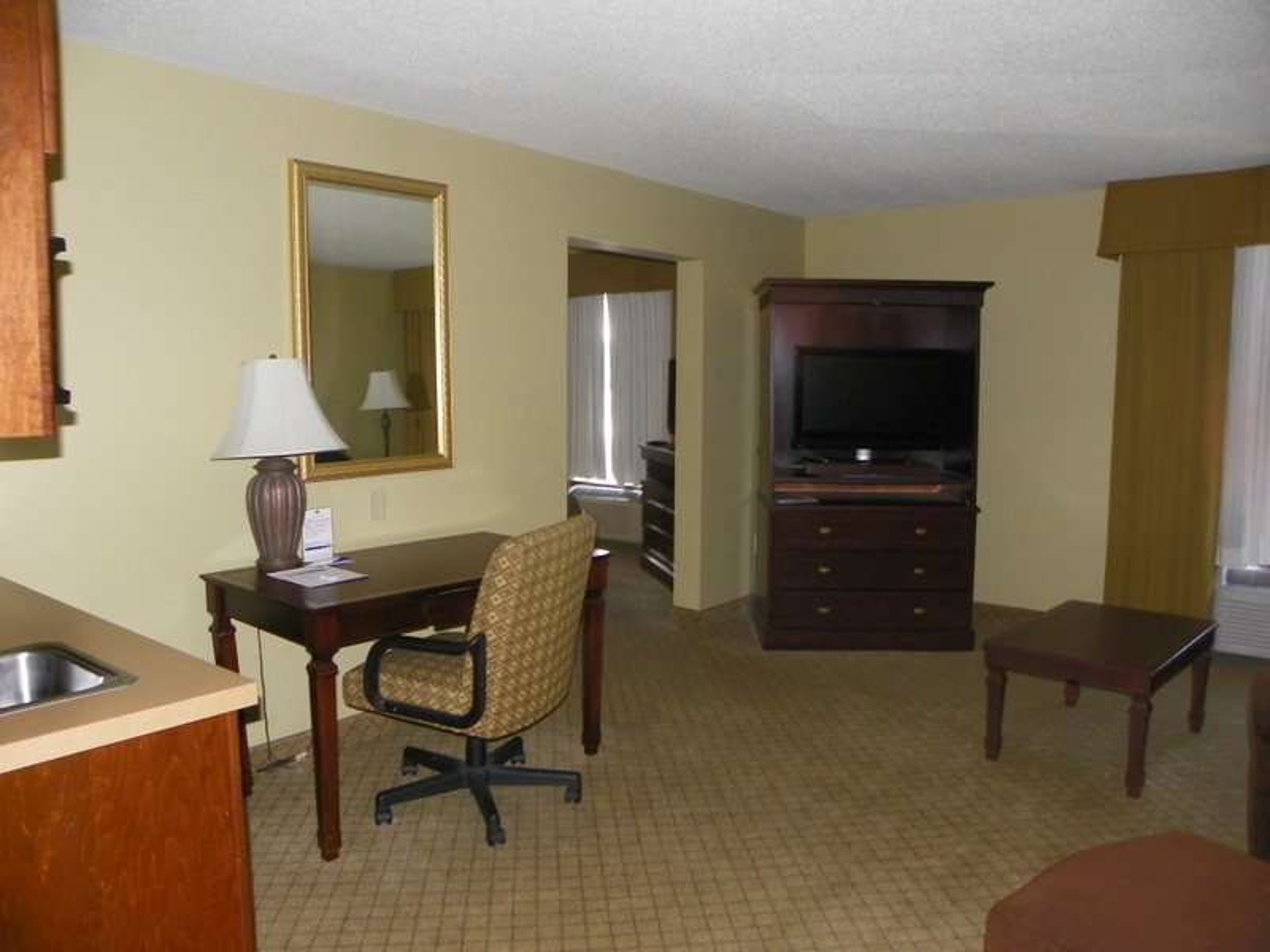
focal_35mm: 26
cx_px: 635
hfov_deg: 67.3
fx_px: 954
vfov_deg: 53.1
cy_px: 476
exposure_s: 1/30
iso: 200
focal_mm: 4.6
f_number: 2.8
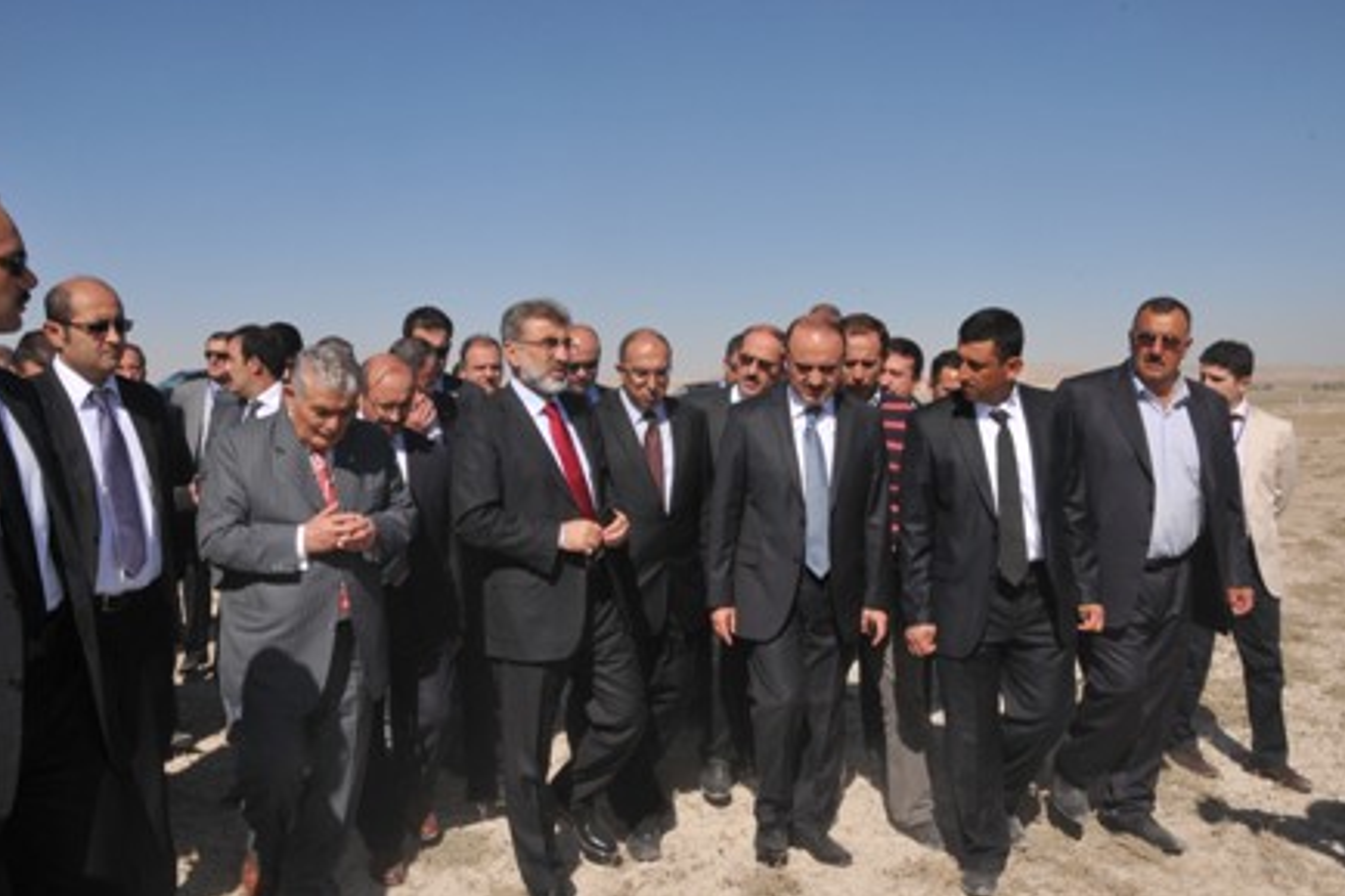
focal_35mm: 33
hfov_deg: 58.0
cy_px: 453
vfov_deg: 40.5
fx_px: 1214
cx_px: 666
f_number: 25
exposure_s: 1/250
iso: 400
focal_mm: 21
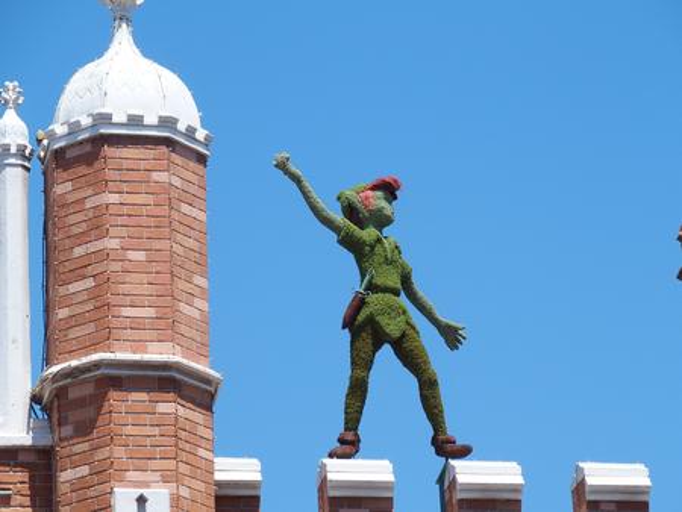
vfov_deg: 9.0
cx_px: 341
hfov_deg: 12.0
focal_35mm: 165
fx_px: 3253
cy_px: 256
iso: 100
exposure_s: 1/1000
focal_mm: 35
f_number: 4
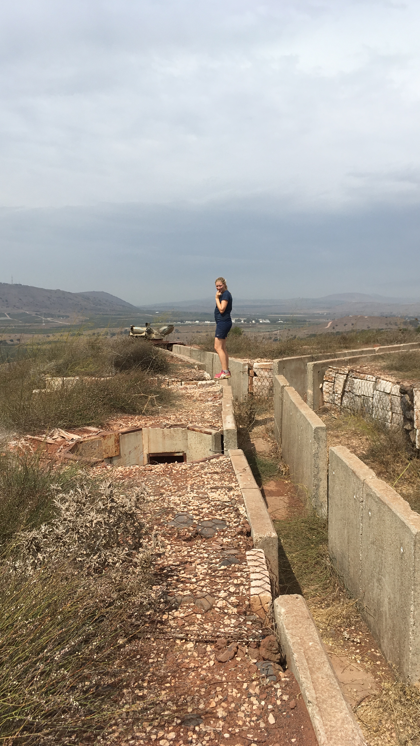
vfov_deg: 61.0
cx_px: 225
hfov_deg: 36.7
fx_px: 634
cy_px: 373
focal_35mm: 32
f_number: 2.2
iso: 25
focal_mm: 4.15
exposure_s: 1/2653
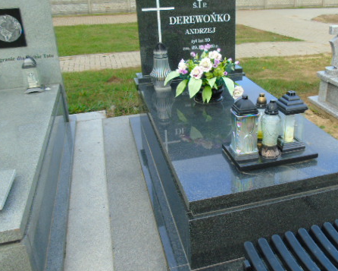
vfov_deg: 42.1
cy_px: 114
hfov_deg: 51.1
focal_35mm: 35
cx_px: 208
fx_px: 350
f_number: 3.4
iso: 80
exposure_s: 1/160
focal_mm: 4.4
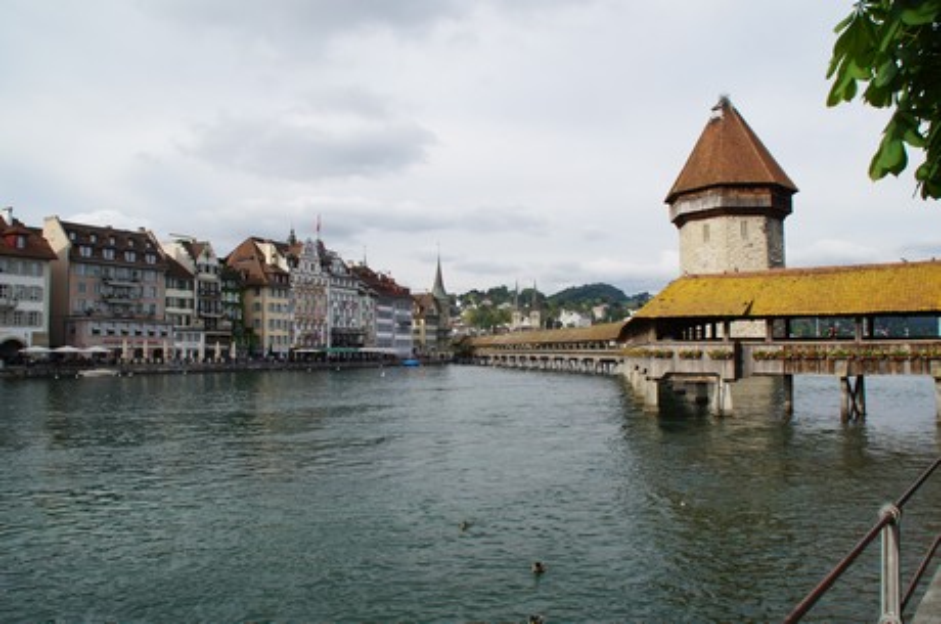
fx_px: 705
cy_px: 312
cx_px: 470
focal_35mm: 27
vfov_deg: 47.8
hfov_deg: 67.5
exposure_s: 1/80
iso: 100
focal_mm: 18
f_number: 11
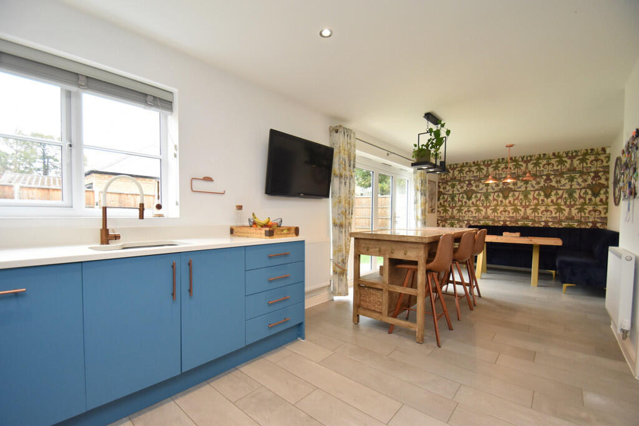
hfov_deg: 100.4
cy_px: 213
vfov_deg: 77.3
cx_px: 320
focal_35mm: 15
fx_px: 266
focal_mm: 10
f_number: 4
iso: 800
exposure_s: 1/125
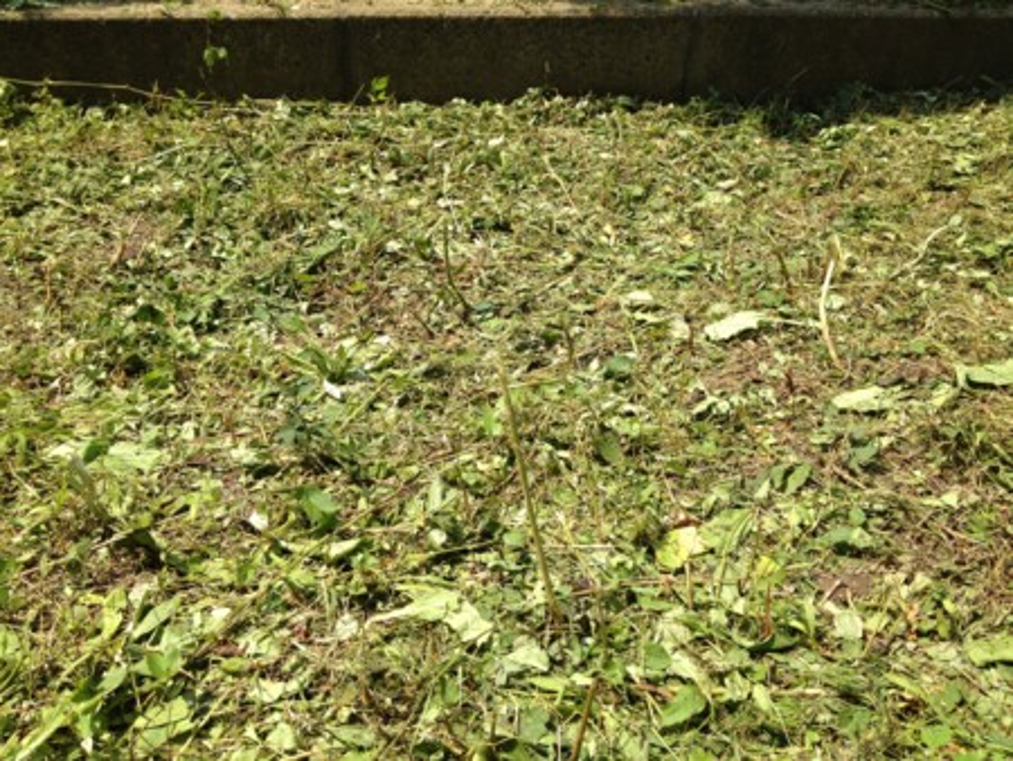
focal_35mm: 35
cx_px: 506
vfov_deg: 40.7
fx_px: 1025
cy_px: 380
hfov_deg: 52.6
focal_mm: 4.28
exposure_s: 1/1022
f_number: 2.4
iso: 64
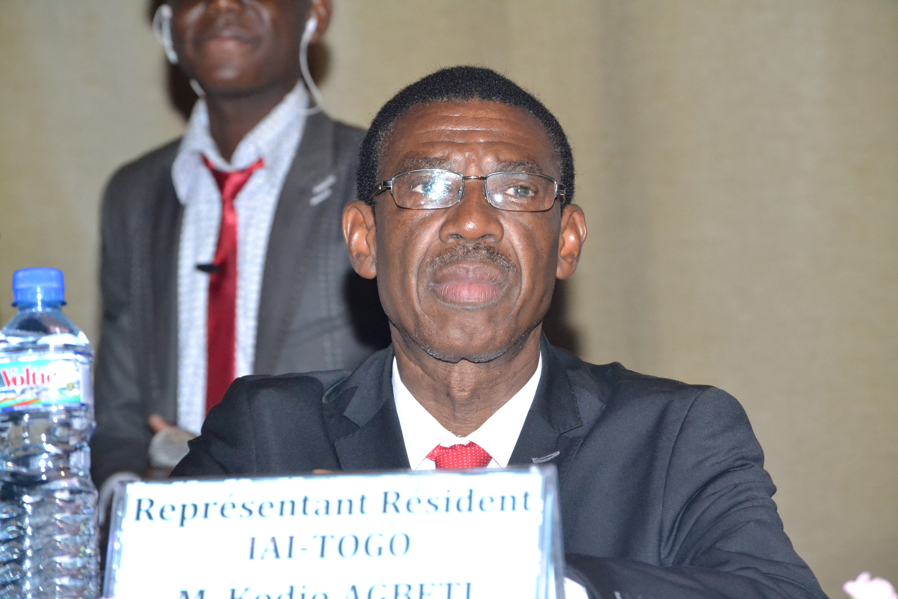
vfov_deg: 8.7
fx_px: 3928
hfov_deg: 13.0
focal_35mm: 158
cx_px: 449
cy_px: 300
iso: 3200
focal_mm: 105
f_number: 7.1
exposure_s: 1/200
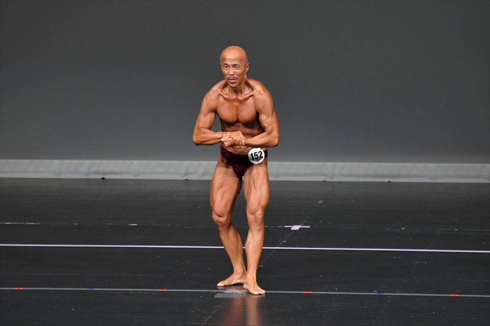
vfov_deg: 3.7
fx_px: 5102
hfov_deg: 5.5
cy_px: 163
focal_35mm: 375
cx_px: 245
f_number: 5.6
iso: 4000
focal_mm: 250
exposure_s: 1/400
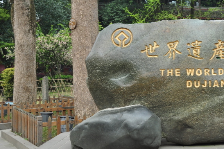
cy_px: 53
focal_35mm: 75
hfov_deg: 26.3
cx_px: 190
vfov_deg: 18.1
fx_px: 466
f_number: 6.3
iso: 200
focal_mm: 28
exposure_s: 1/200
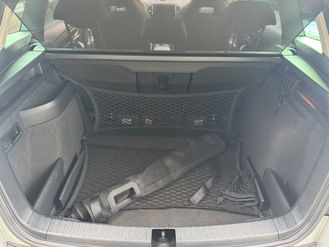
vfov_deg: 56.8
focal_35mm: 24
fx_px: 228
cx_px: 164
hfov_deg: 71.6
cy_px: 124
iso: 500
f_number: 1.78
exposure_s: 1/60
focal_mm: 6.76
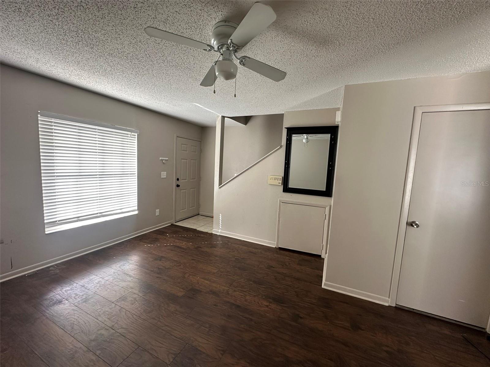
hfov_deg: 102.1
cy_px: 184
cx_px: 245
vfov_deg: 85.7
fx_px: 198
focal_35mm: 14
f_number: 2.2
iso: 125
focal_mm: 2.22
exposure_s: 1/99
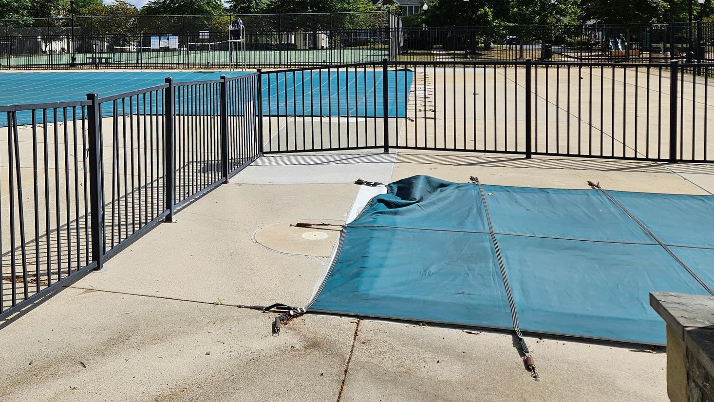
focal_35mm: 35
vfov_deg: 32.3
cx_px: 234
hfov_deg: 55.4
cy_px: 52
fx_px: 663
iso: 25
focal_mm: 5.4
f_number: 1.8
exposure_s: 1/3637
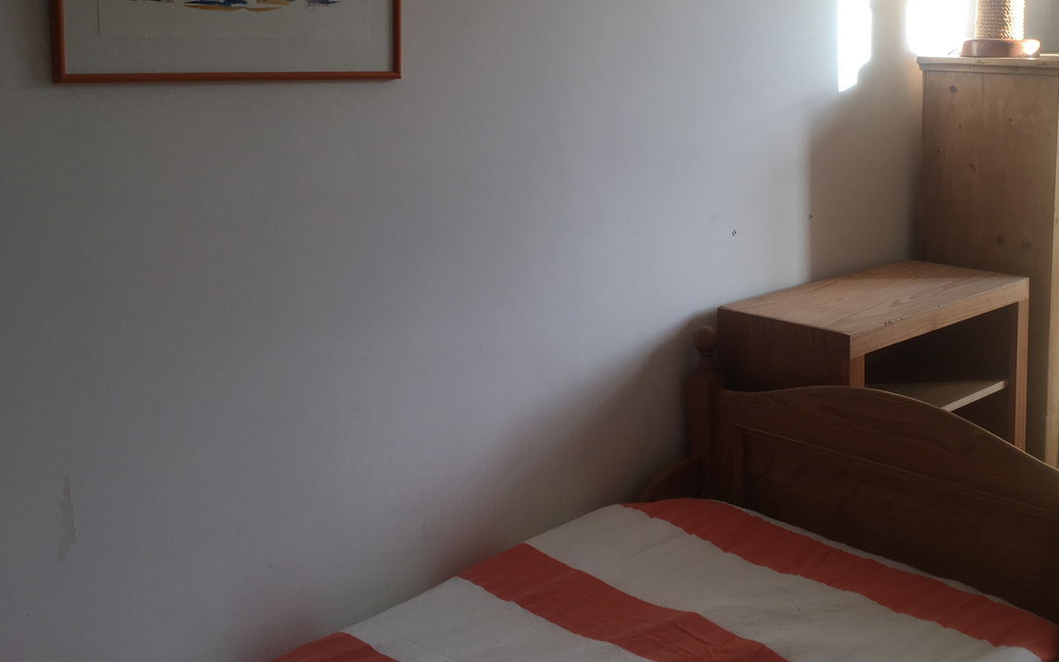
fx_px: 1270
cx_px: 751
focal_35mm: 44
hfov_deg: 44.2
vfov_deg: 29.0
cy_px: 206
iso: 32
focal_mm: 4.15
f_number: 2.2
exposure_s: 1/100
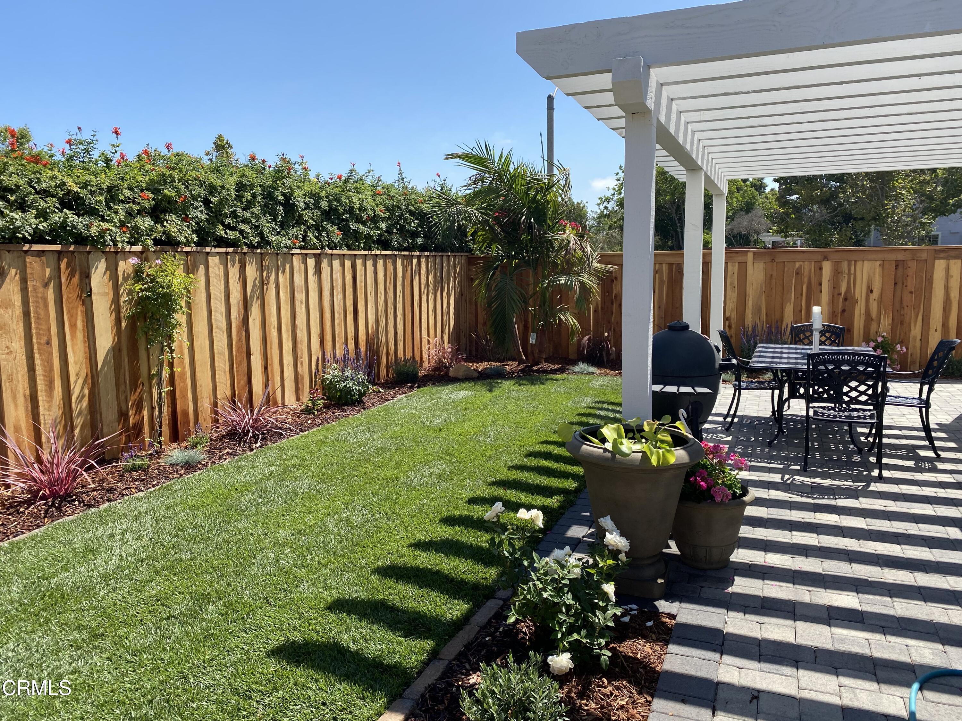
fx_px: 723
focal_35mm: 26
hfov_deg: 67.3
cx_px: 481
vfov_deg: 53.1
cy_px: 360
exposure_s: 1/1754
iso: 32
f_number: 1.8
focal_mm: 4.25
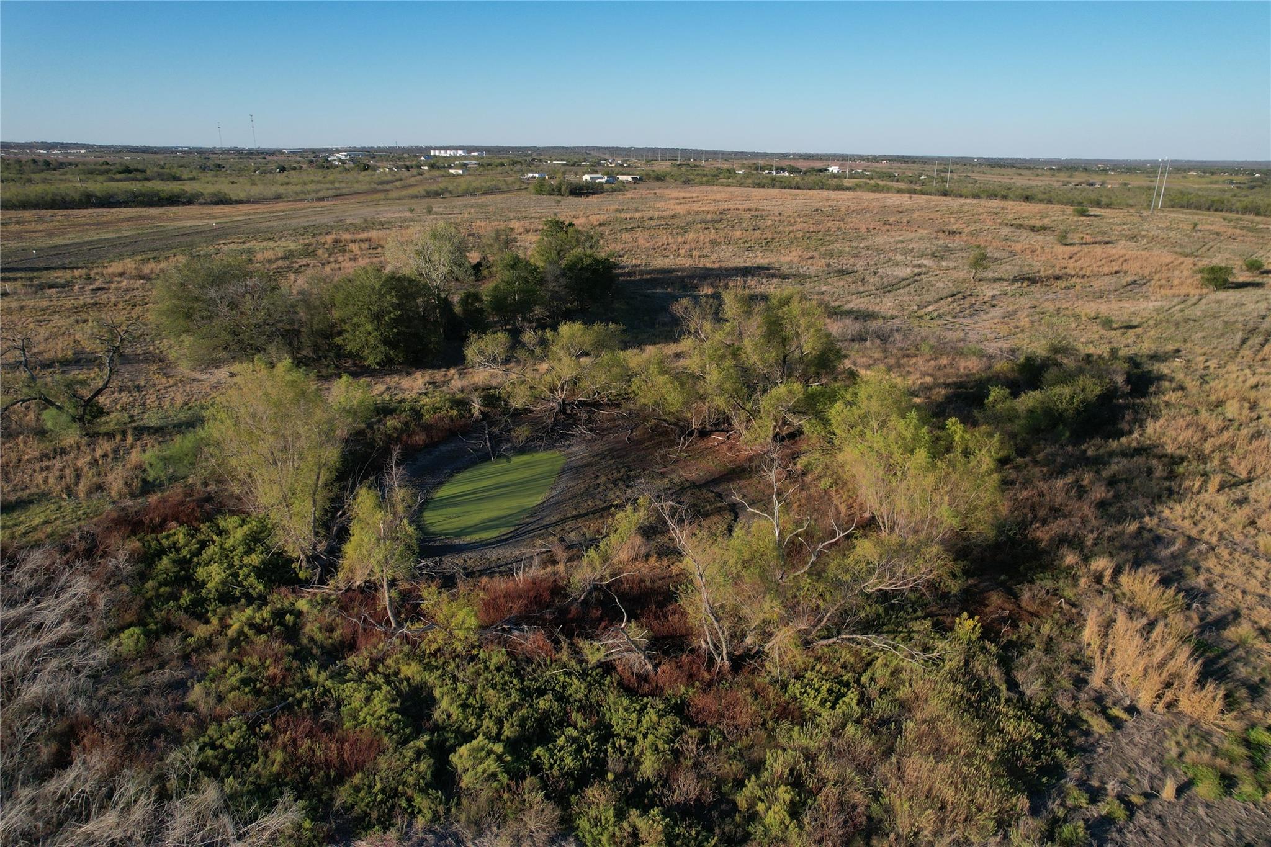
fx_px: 777
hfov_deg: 78.6
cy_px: 424
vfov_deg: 57.2
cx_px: 636
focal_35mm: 22
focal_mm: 8.38
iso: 100
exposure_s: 1/1600
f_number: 2.8
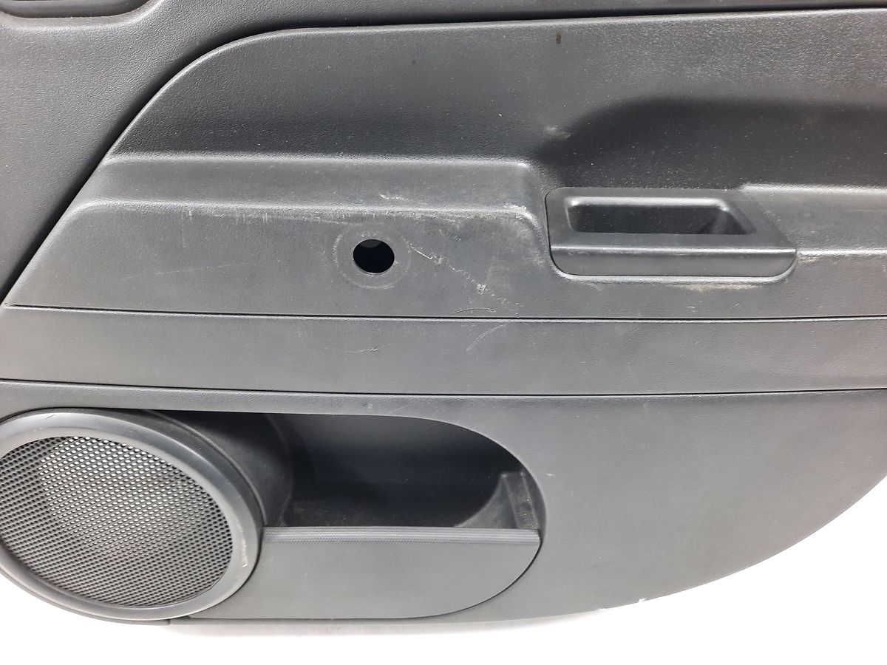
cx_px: 444
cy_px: 332
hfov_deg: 69.4
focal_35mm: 25
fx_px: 641
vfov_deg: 54.9
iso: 200
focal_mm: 4.6
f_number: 2
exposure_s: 1/50
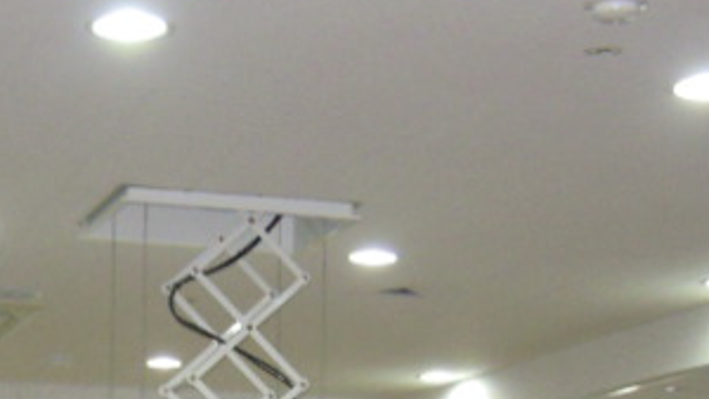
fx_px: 1956
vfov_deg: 11.1
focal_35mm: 104
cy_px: 626
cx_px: 168
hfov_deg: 20.4
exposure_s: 1/40
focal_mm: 5
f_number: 2.7
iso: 250
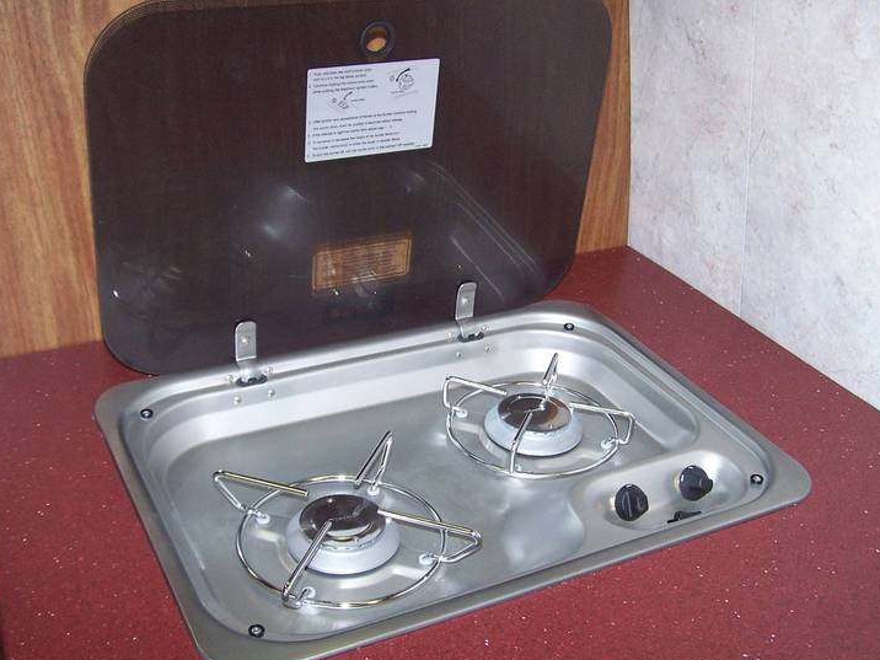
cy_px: 353
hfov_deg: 43.8
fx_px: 1093
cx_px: 431
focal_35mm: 43
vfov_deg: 33.6
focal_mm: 6.3
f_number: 2.8
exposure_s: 1/60
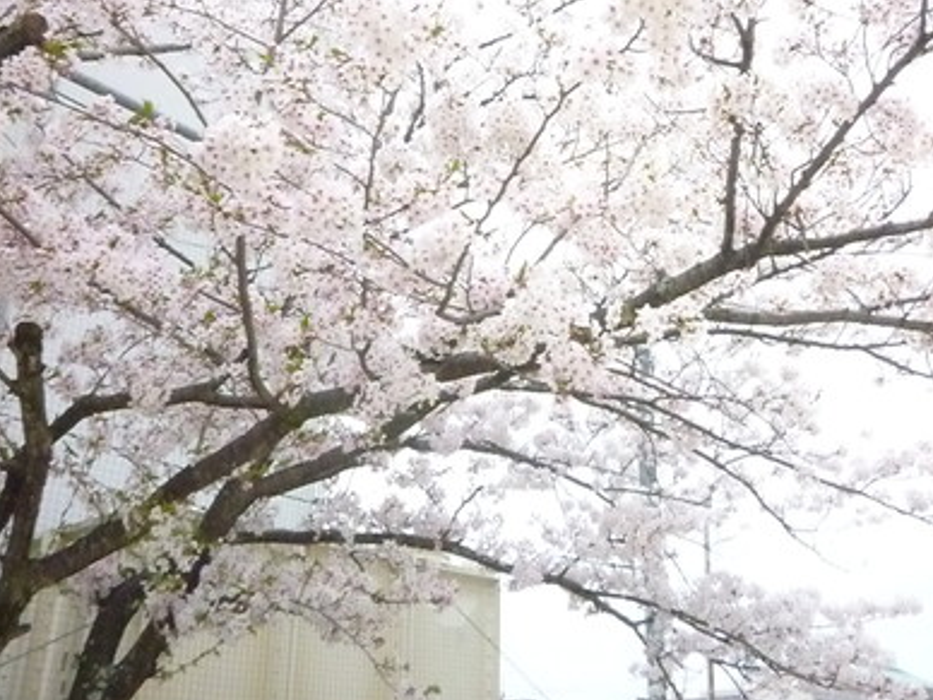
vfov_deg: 34.9
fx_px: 1105
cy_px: 243
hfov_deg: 45.4
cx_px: 574
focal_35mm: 41
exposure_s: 1/2000
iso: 1600
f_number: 8
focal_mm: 5.2
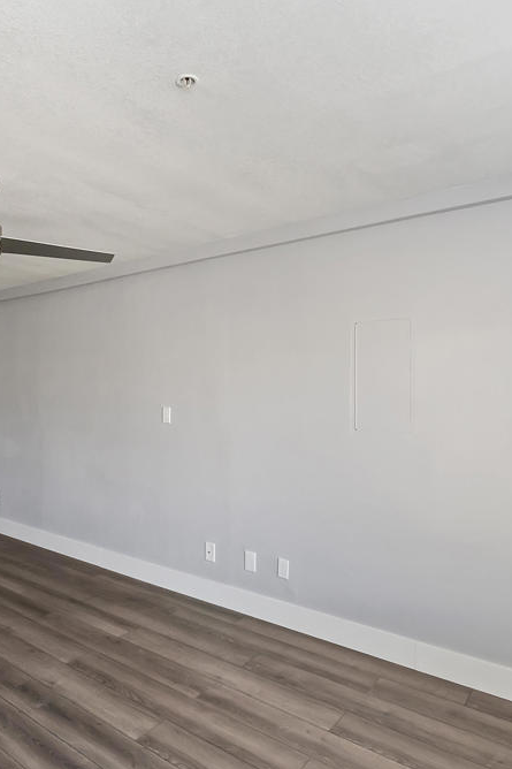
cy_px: 383
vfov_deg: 76.1
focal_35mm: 23
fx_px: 491
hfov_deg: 53.9
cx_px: 169
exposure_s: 1/30
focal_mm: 10
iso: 400
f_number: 8
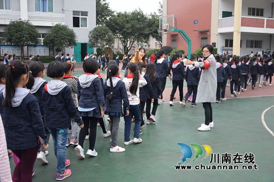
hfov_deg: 49.6
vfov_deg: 34.2
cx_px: 137
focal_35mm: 39
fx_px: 297
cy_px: 91
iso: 800
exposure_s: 1/1000
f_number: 4
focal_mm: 26
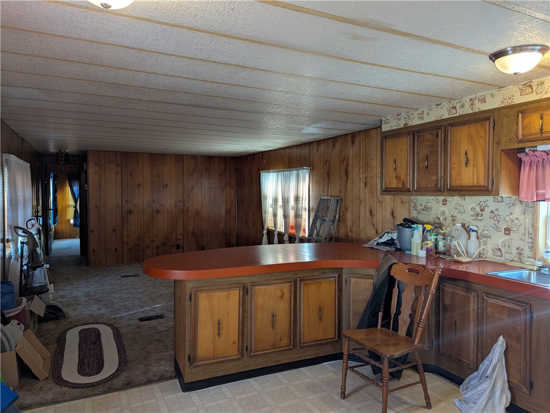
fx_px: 382
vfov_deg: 56.9
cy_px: 206
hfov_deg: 71.5
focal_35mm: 24
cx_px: 275
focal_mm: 6.81
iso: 71
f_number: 1.85
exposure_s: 1/36
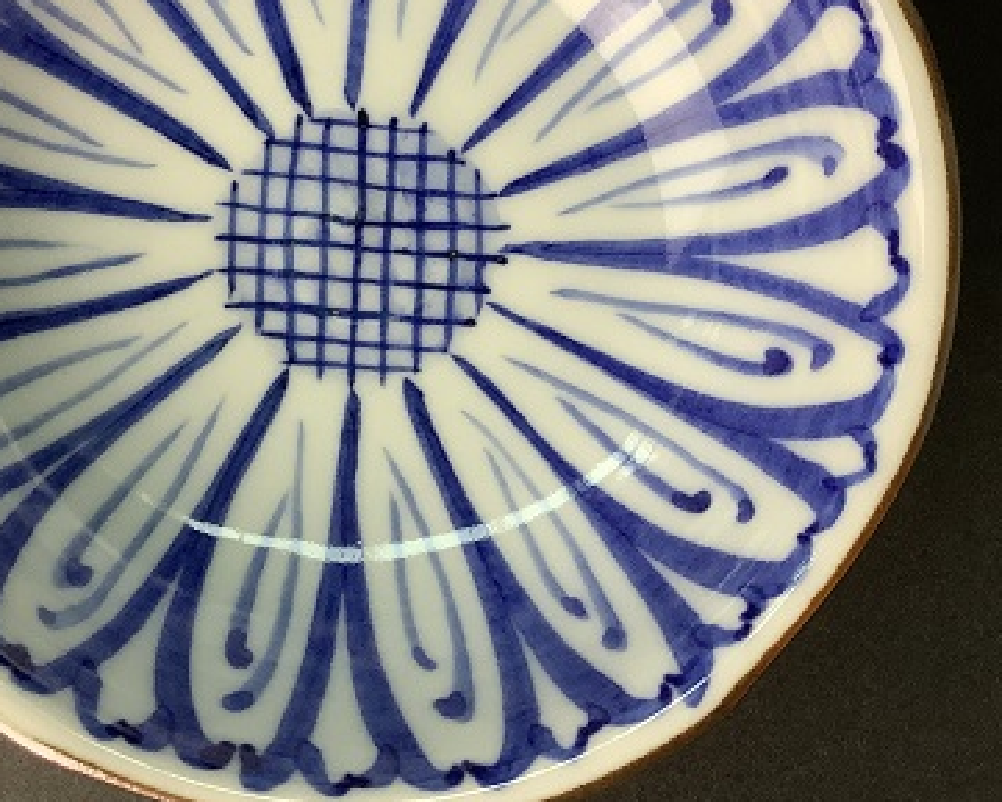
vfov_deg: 28.8
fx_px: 1542
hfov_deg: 35.7
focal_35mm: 52
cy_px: 226
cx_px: 364
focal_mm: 3.3
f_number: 2.4
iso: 64
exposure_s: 1/60
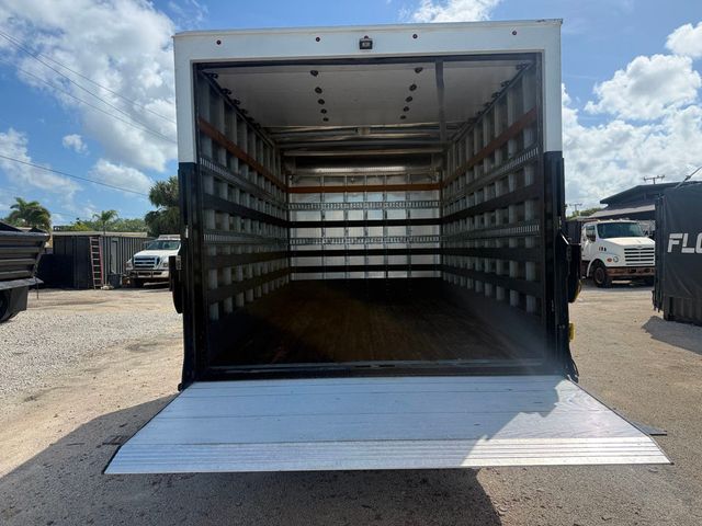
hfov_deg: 71.6
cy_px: 263
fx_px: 487
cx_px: 351
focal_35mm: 24
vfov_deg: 56.8
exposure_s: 1/7353
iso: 100
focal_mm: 6.76
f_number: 1.78
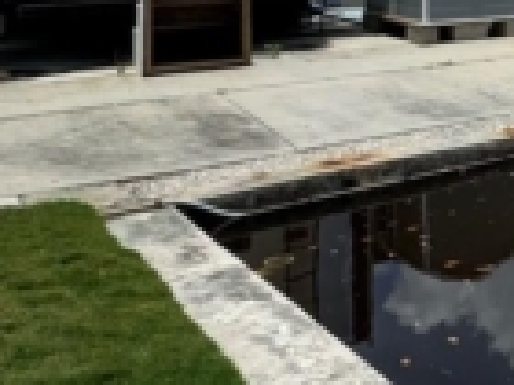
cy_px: -84
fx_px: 876
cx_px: 808
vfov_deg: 22.7
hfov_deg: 24.1
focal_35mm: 59
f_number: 2.2
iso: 50
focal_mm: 2.22
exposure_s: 1/3390
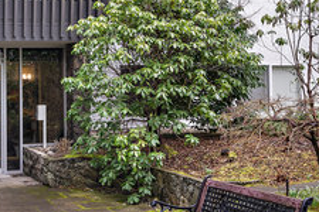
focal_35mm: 62
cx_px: 62
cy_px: 76
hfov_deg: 31.5
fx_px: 549
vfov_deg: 21.8
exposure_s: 1/5
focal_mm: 32
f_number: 6.3
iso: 400
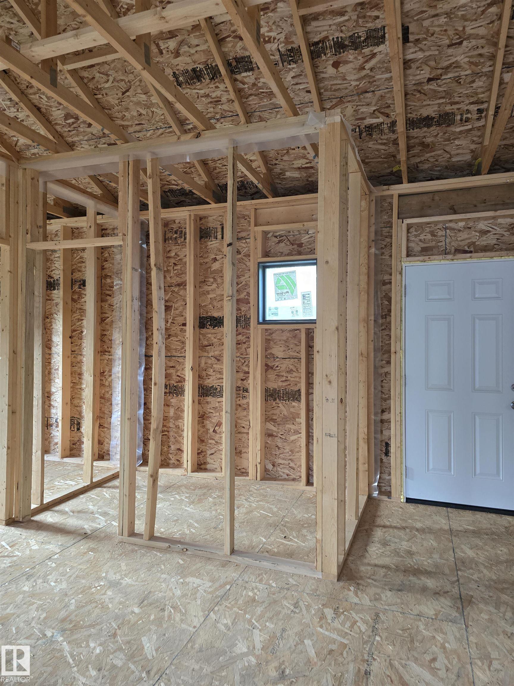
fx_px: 455
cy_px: 343
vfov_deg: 73.9
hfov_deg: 58.9
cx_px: 257
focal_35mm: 23
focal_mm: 6.3
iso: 500
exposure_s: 1/60
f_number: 1.7
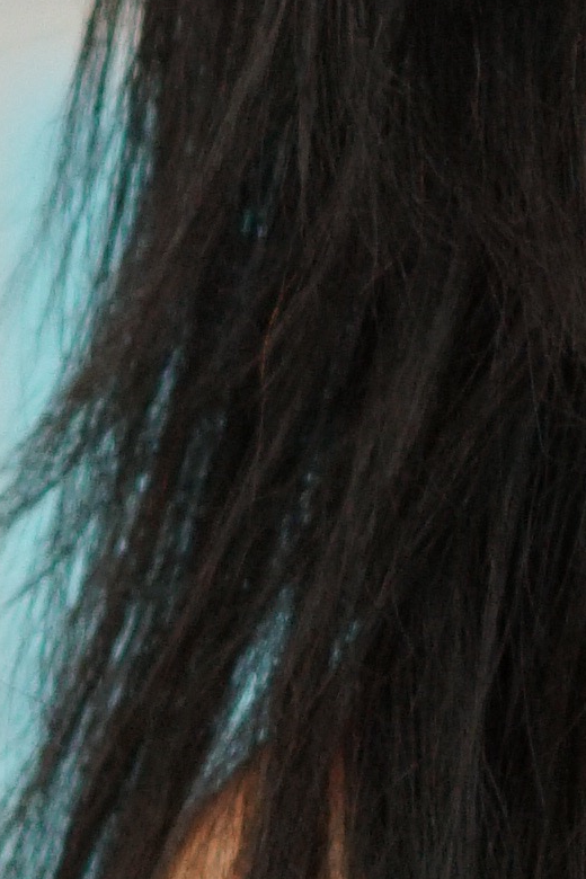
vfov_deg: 3.6
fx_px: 14087
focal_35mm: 577
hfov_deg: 2.4
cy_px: 267
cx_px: 1548
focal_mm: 50
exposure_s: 1/100
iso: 500
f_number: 1.8
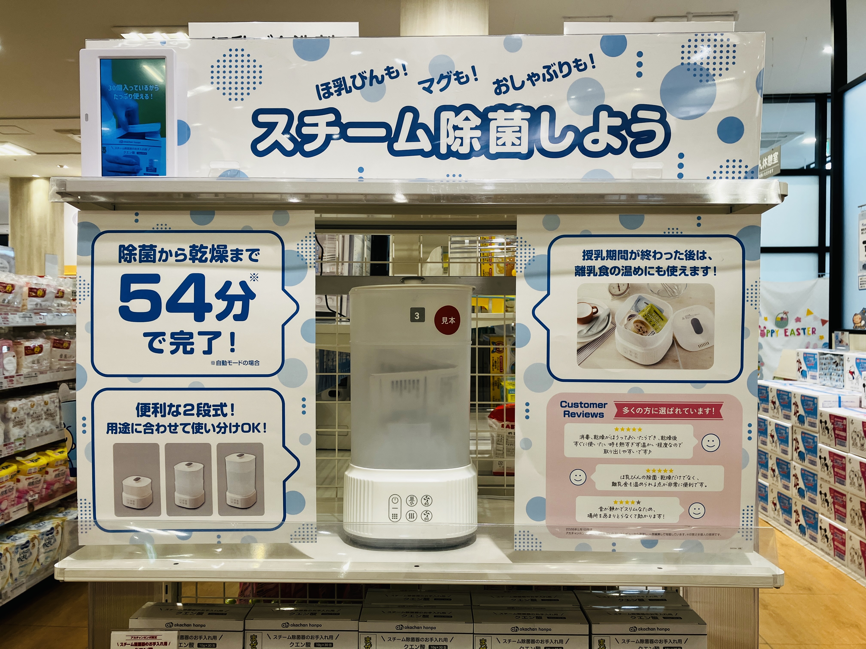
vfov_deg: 49.7
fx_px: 700
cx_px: 433
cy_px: 324
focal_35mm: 28
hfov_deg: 63.4
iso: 40
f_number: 1.8
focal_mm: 3.99
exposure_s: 1/120
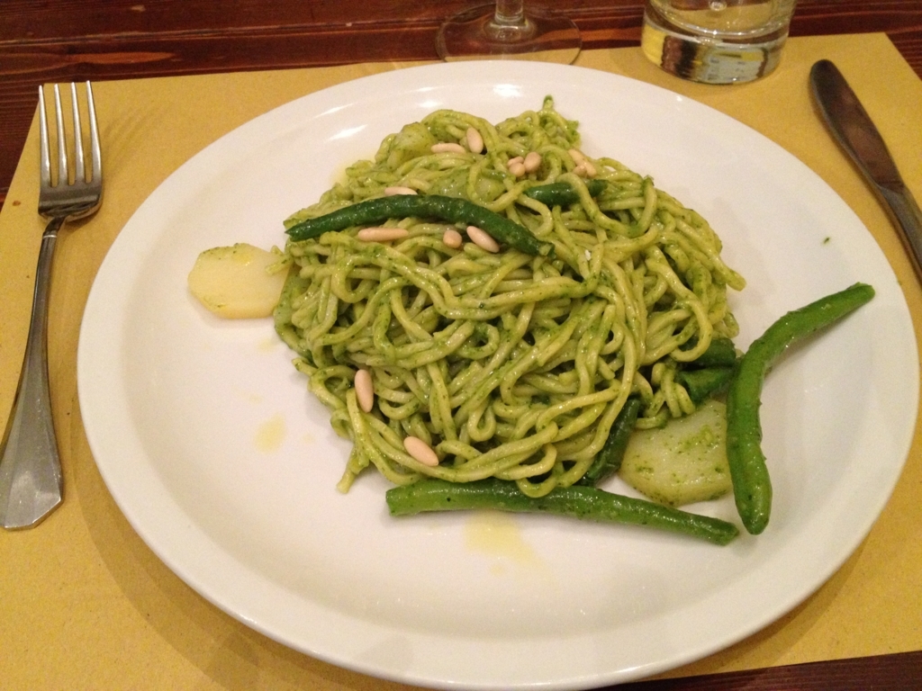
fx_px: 932
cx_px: 461
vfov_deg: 40.7
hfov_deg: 52.6
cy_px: 346
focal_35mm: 35
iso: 400
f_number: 2.4
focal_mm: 4.28
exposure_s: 1/15
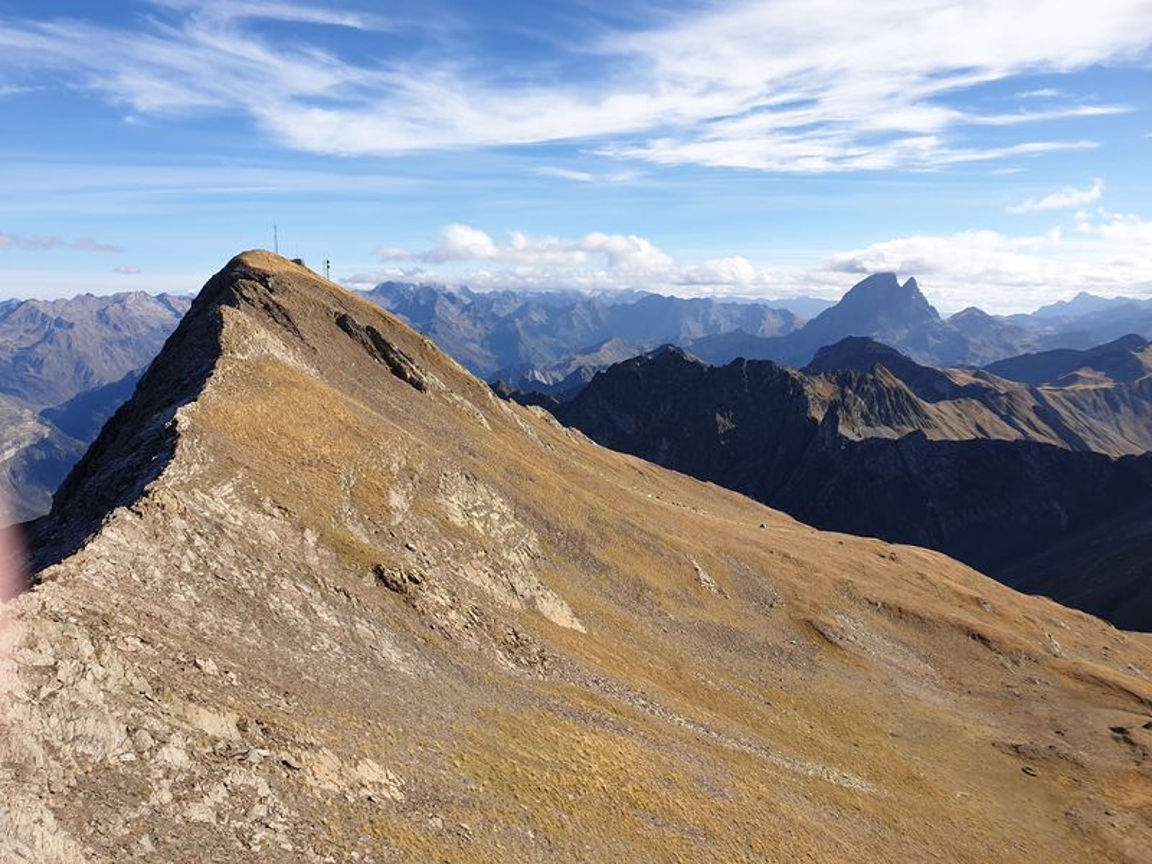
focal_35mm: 26
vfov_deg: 53.1
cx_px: 576
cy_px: 432
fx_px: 865
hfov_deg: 67.3
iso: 50
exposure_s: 1/1294
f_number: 2.4
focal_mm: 4.3
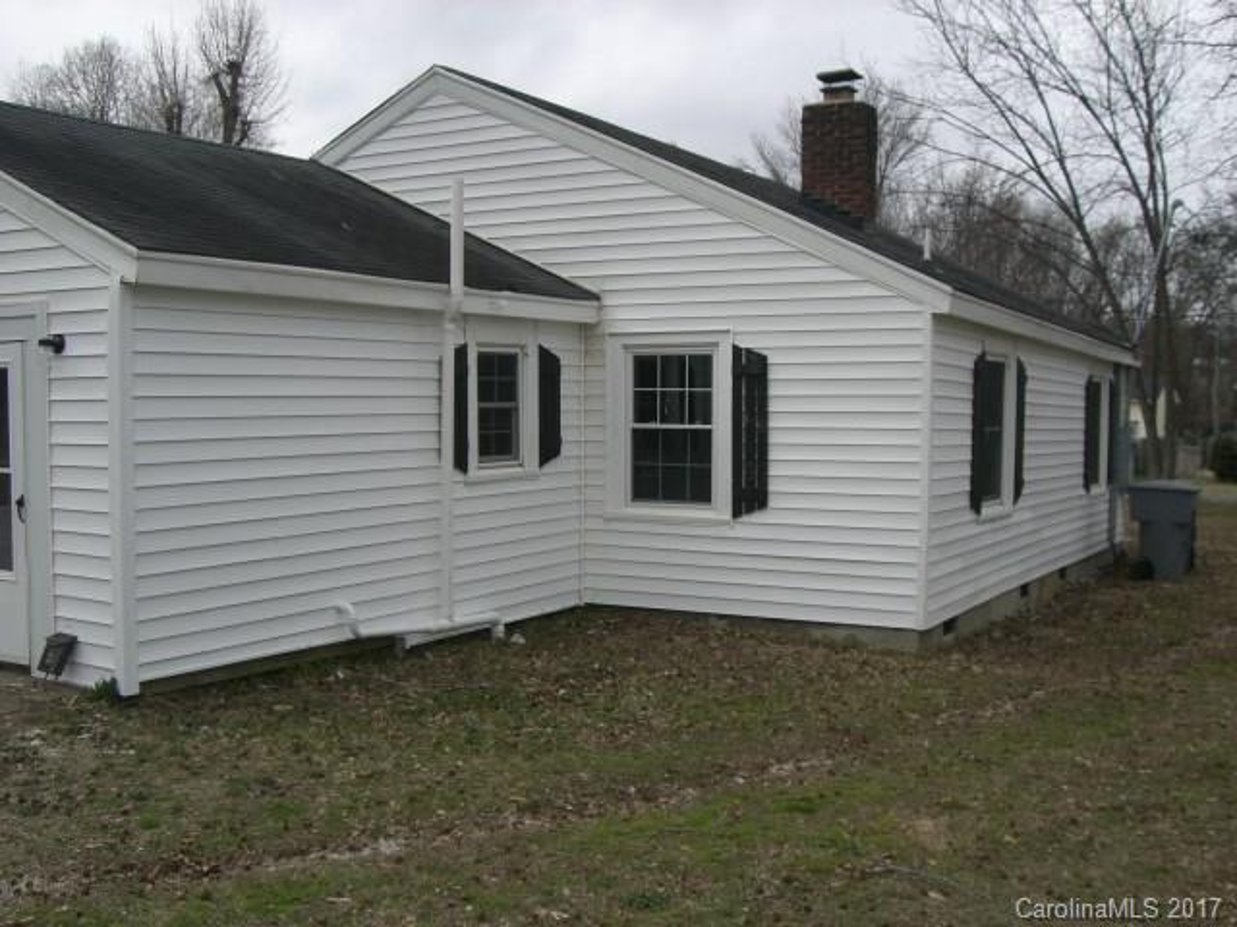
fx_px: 1358
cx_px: 618
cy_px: 464
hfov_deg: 49.0
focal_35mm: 38
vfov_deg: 37.7
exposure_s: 1/500
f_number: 4.3
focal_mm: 6.2
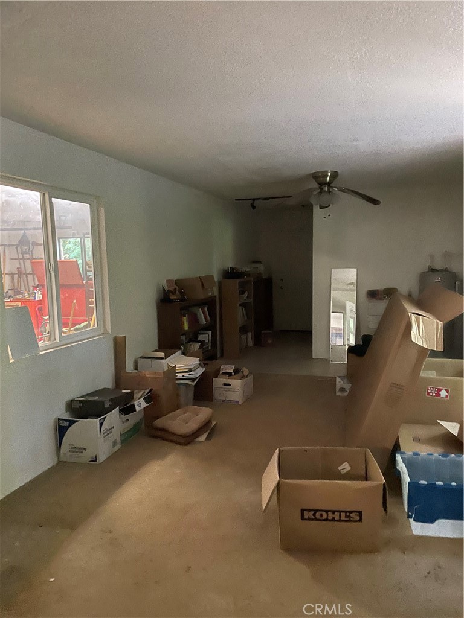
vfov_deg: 67.3
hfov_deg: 53.1
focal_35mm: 26
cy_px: 309
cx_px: 232
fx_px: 465
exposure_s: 1/24
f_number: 1.6
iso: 800
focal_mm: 4.2
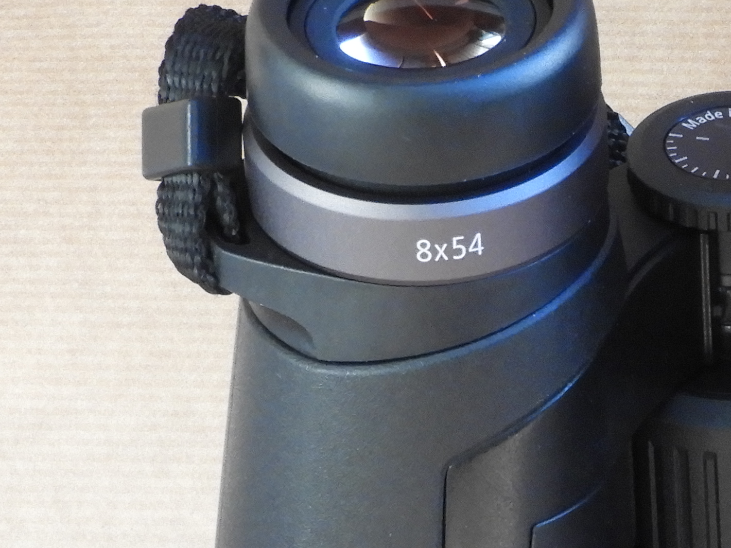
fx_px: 10411
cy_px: 590
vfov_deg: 3.0
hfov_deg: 4.0
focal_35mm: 493
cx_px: 848
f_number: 5
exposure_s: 1/50
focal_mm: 24.2
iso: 400
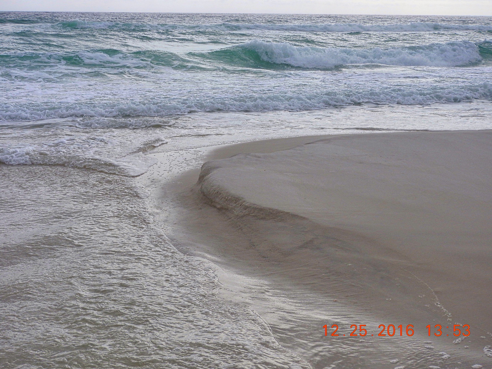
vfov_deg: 22.6
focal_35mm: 65
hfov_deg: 29.8
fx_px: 924
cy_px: 184
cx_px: 246
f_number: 4.2
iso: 100
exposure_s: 1/2000
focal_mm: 11.6
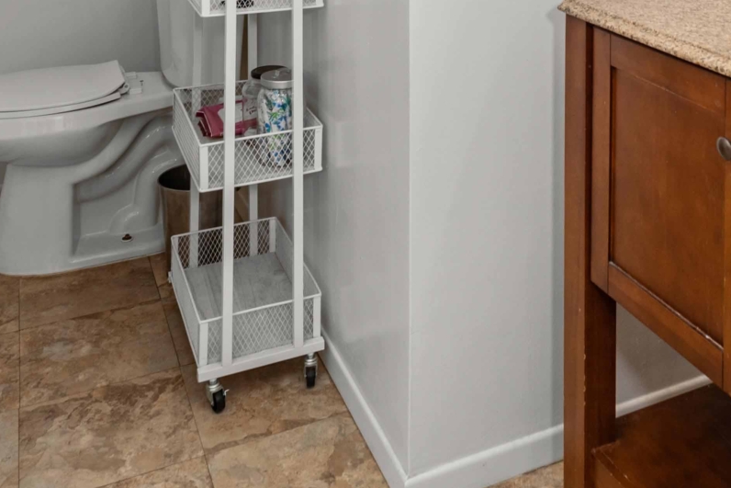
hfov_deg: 42.9
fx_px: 914
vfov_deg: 24.6
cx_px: 497
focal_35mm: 45
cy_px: -201
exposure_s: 1/10
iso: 100
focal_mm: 14
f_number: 8
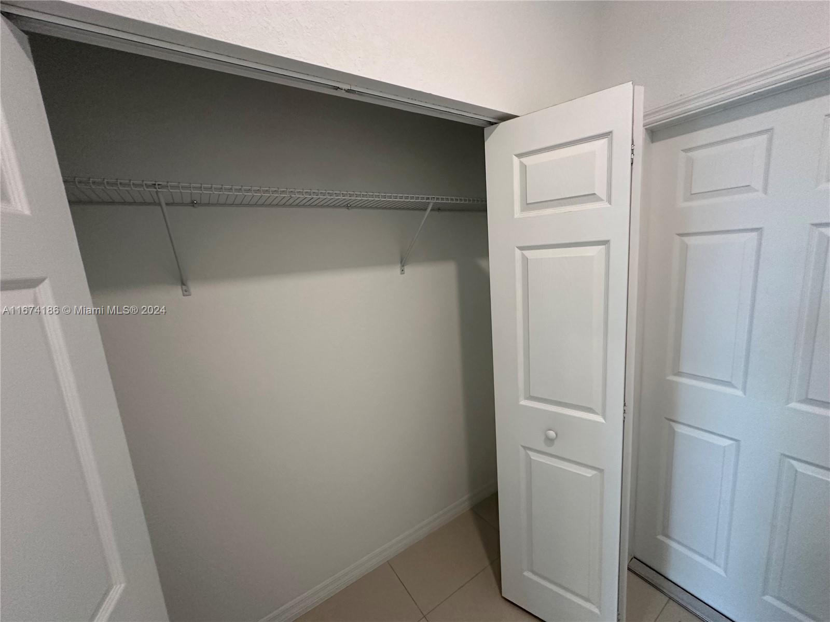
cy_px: 311
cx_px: 415
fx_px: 336
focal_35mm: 14
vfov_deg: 85.7
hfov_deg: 102.1
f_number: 2.2
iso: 320
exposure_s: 1/120
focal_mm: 2.22
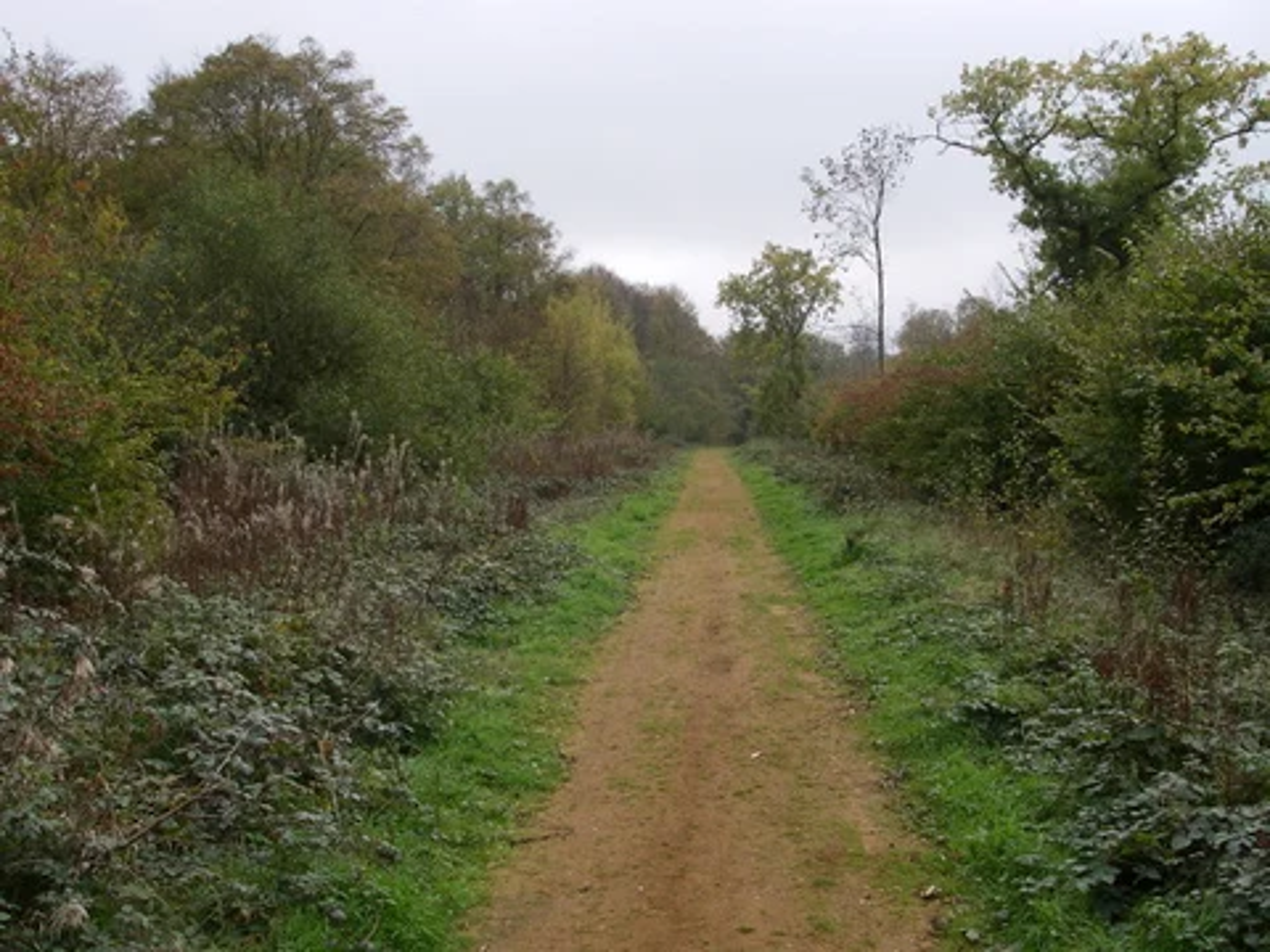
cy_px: 476
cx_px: 635
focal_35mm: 38
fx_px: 1394
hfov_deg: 49.0
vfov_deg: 37.7
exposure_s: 1/100
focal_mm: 6.3
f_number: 6.6
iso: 80
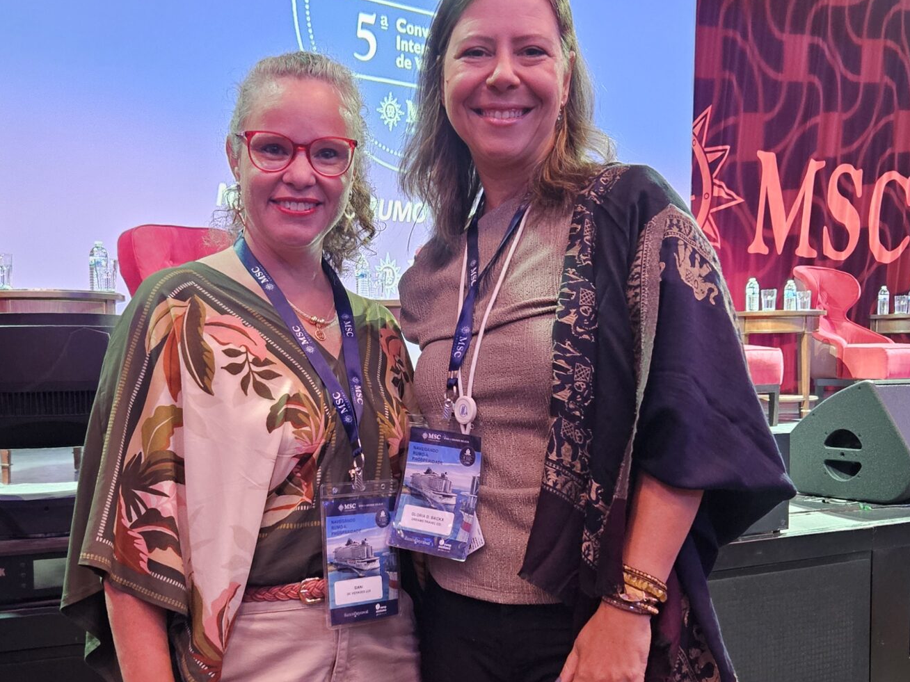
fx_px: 1183
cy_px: 448
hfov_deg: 42.0
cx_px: 400
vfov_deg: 32.0
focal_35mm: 45
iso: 640
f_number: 1.8
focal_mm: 5.4
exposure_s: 1/24
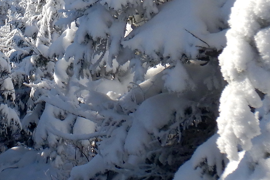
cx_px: -22
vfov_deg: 9.7
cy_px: 10
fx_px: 1050
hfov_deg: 14.3
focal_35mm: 140
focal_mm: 6.6
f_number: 4.2
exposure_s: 1/1250
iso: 125
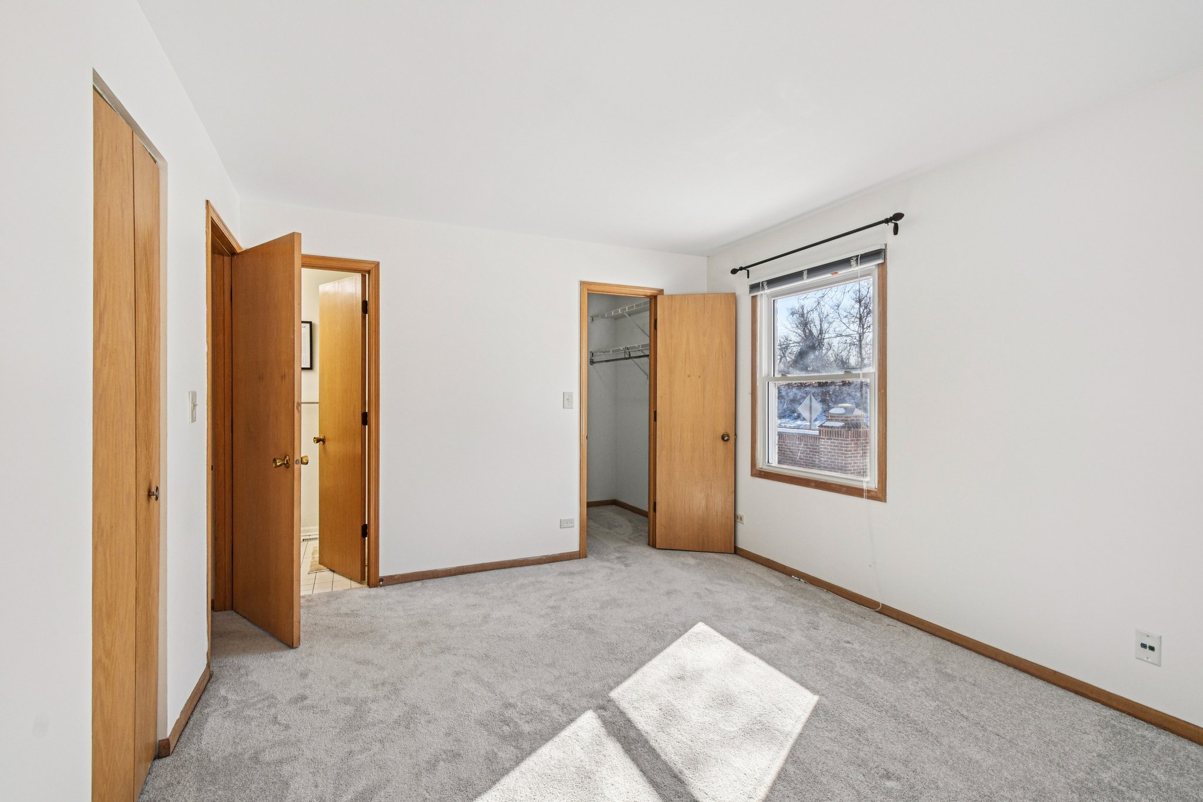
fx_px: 501
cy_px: 401
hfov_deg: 100.4
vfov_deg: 77.3
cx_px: 602
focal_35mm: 15
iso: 100
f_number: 8
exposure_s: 1/30
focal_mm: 10
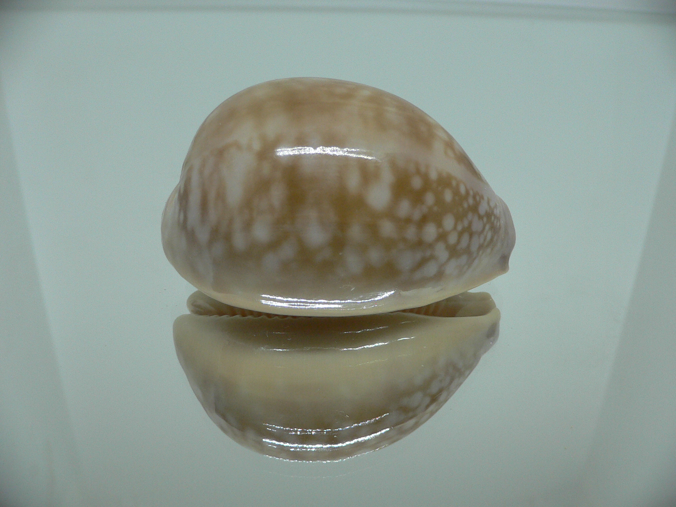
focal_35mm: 35
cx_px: 338
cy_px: 254
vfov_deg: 40.7
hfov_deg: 52.6
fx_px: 683
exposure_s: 1/60
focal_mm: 4.6
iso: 150
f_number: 2.8
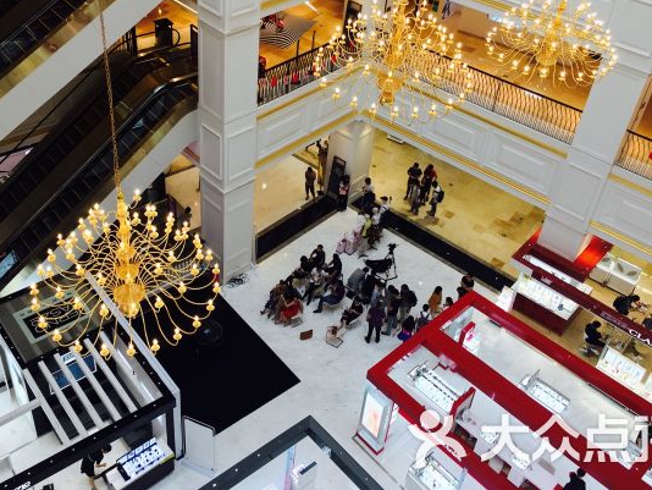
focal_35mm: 38
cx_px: 287
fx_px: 716
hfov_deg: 48.9
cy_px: 181
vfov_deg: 37.5
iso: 32
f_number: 2.2
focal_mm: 4.15
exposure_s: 1/50
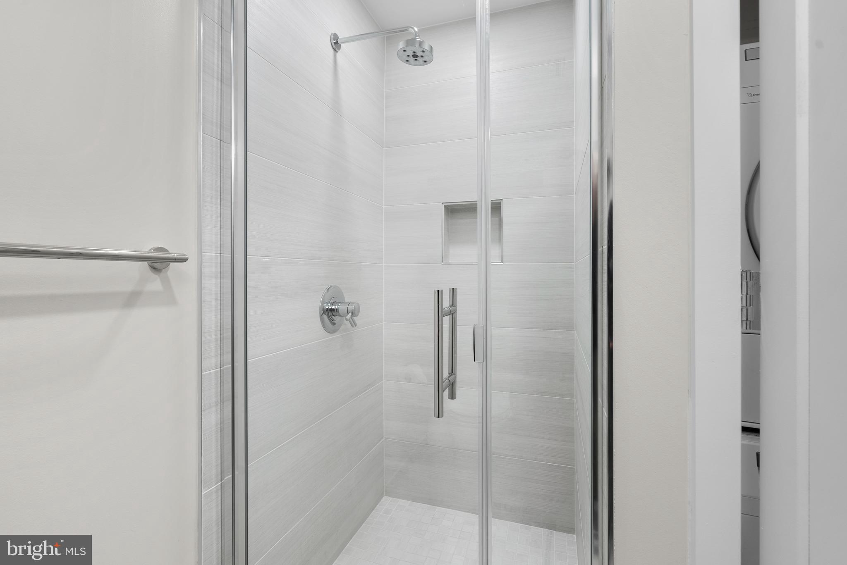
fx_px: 377
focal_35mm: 16
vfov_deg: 73.8
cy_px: 282
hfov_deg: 96.7
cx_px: 424
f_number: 8
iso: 320
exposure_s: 1/5
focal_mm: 16
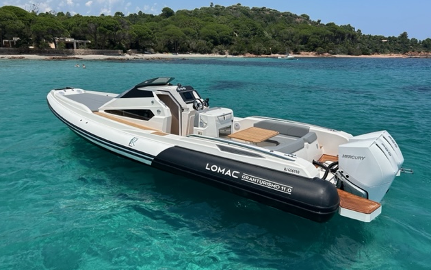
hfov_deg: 66.5
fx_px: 329
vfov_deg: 44.5
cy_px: 127
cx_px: 217
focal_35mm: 28
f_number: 1.5
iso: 50
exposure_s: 1/6579
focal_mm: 5.7
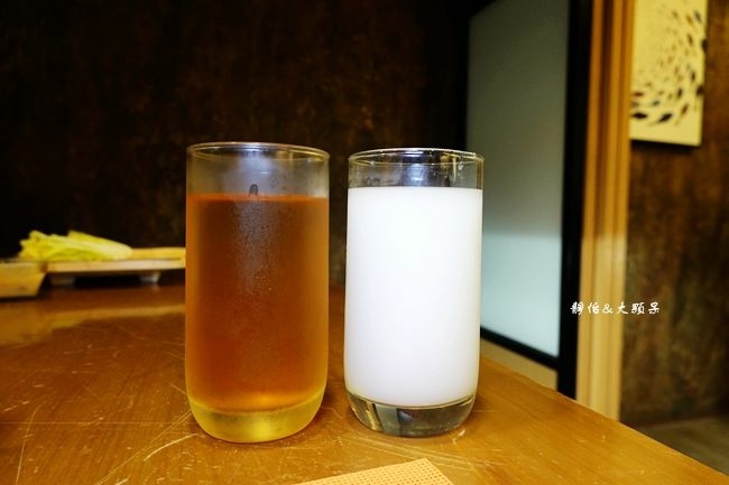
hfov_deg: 73.8
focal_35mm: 24
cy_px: 242
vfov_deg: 53.1
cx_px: 364
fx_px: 486
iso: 640
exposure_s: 1/30
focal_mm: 9
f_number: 2.8
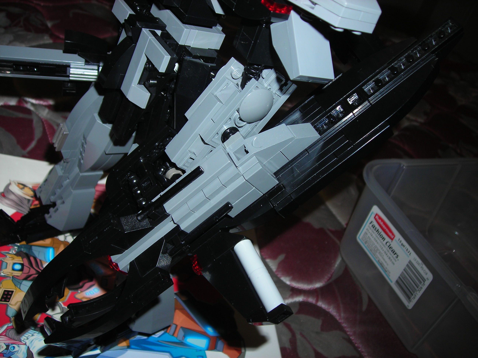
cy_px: 179
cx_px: 239
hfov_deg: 49.0
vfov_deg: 37.7
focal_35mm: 38
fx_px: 525
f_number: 6.4
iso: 50
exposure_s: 1/60.1
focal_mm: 6.3
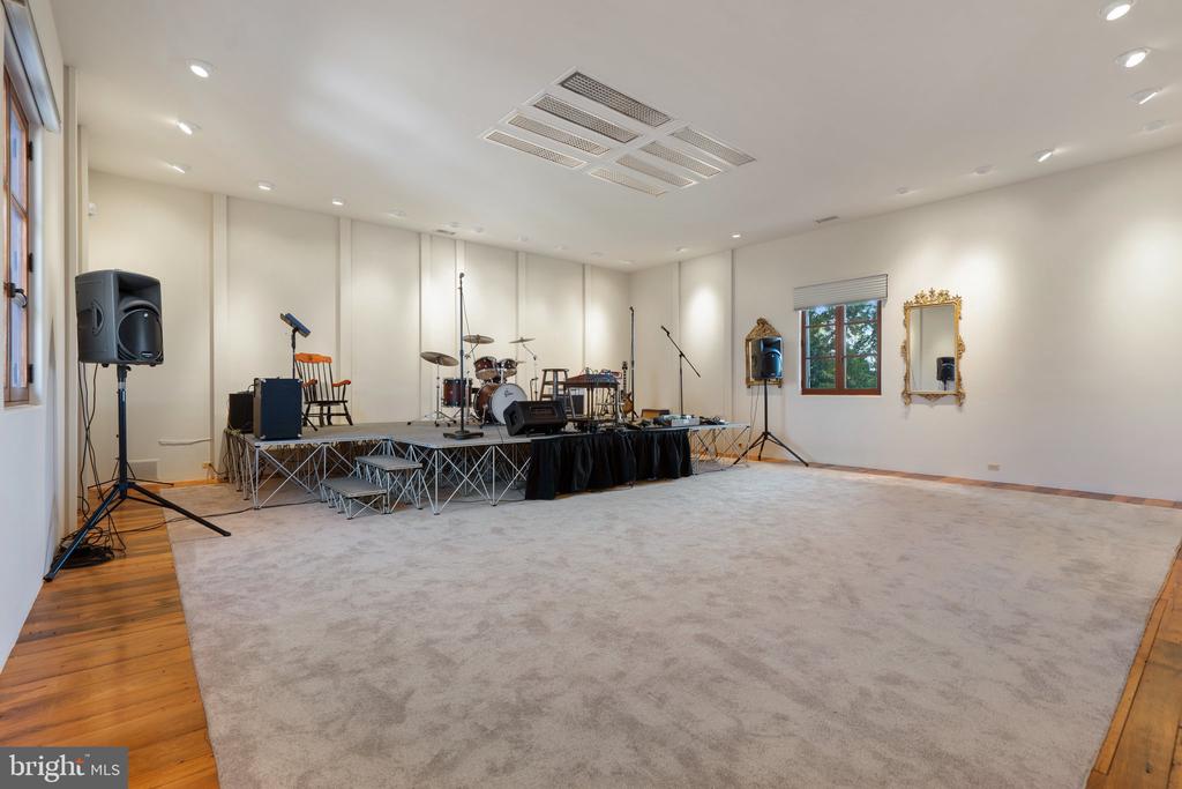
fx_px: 525
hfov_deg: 96.7
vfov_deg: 73.8
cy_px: 394
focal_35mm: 16
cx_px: 591
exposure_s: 1/6
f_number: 8
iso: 500
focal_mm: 16
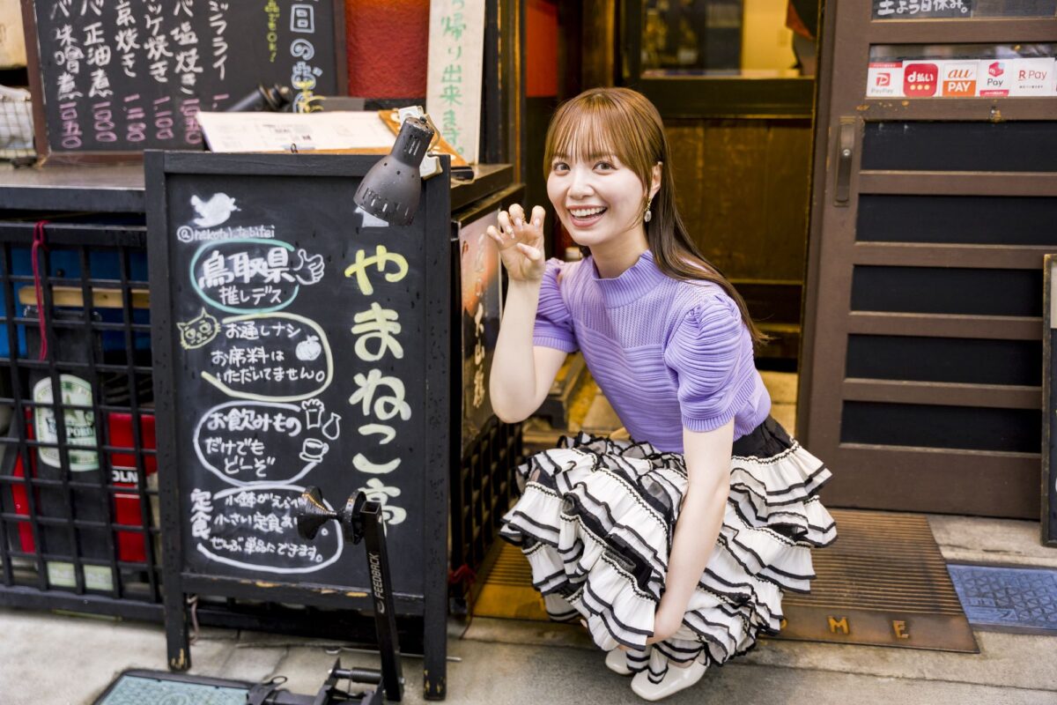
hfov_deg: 53.1
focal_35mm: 36
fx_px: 1057
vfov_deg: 36.9
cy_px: 352
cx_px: 528
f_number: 2.8
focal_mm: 36
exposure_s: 1/125
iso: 800
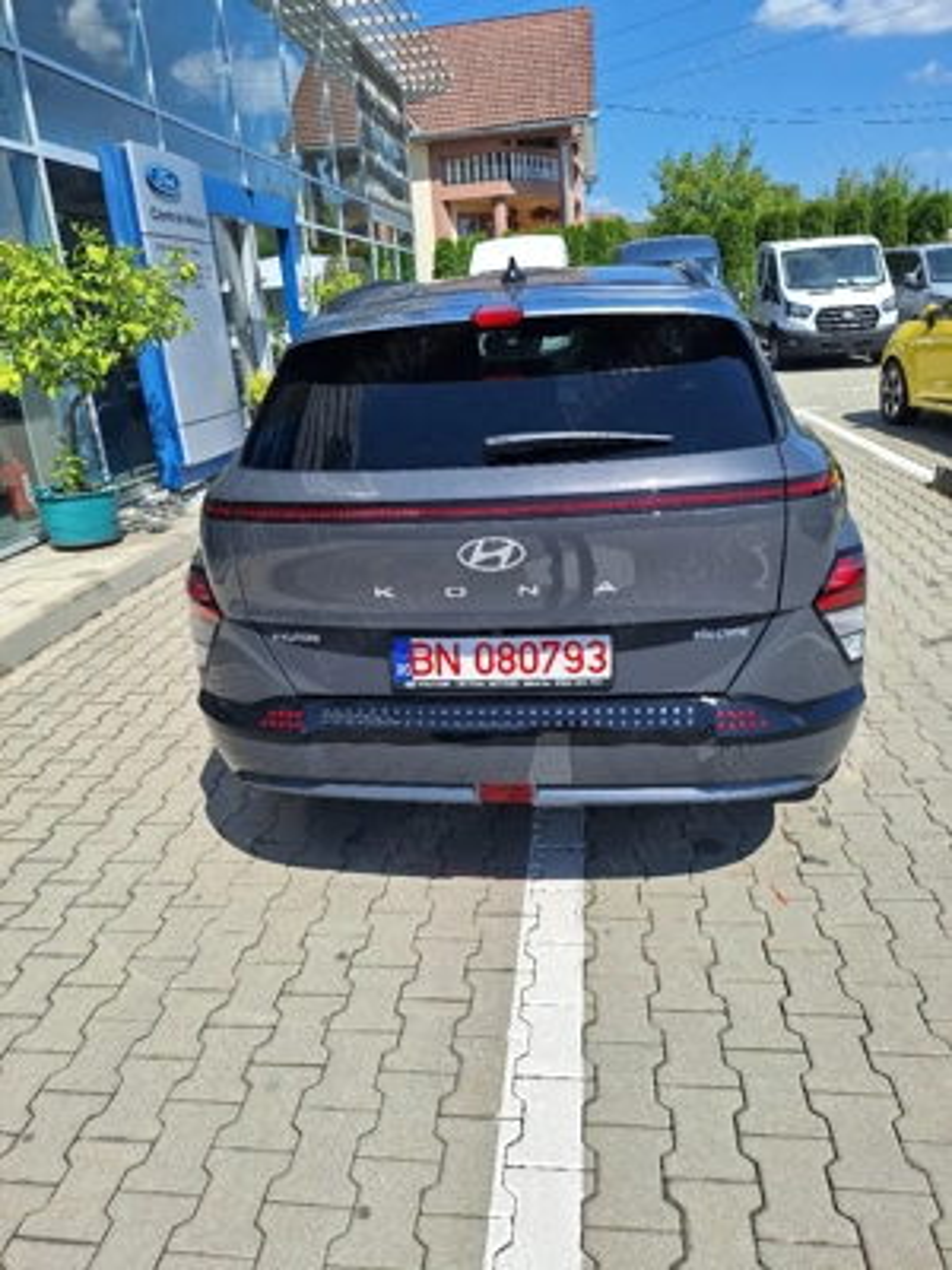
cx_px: 476
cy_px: 635
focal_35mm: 23
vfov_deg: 73.9
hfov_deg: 58.9
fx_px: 843
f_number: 1.8
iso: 40
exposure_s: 1/3333
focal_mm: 5.54
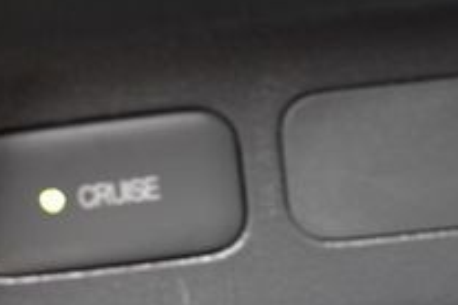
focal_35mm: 102
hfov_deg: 20.0
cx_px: 305
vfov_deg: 13.2
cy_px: 340
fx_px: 1298
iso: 1600
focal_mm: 22
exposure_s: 1/15
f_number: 3.8
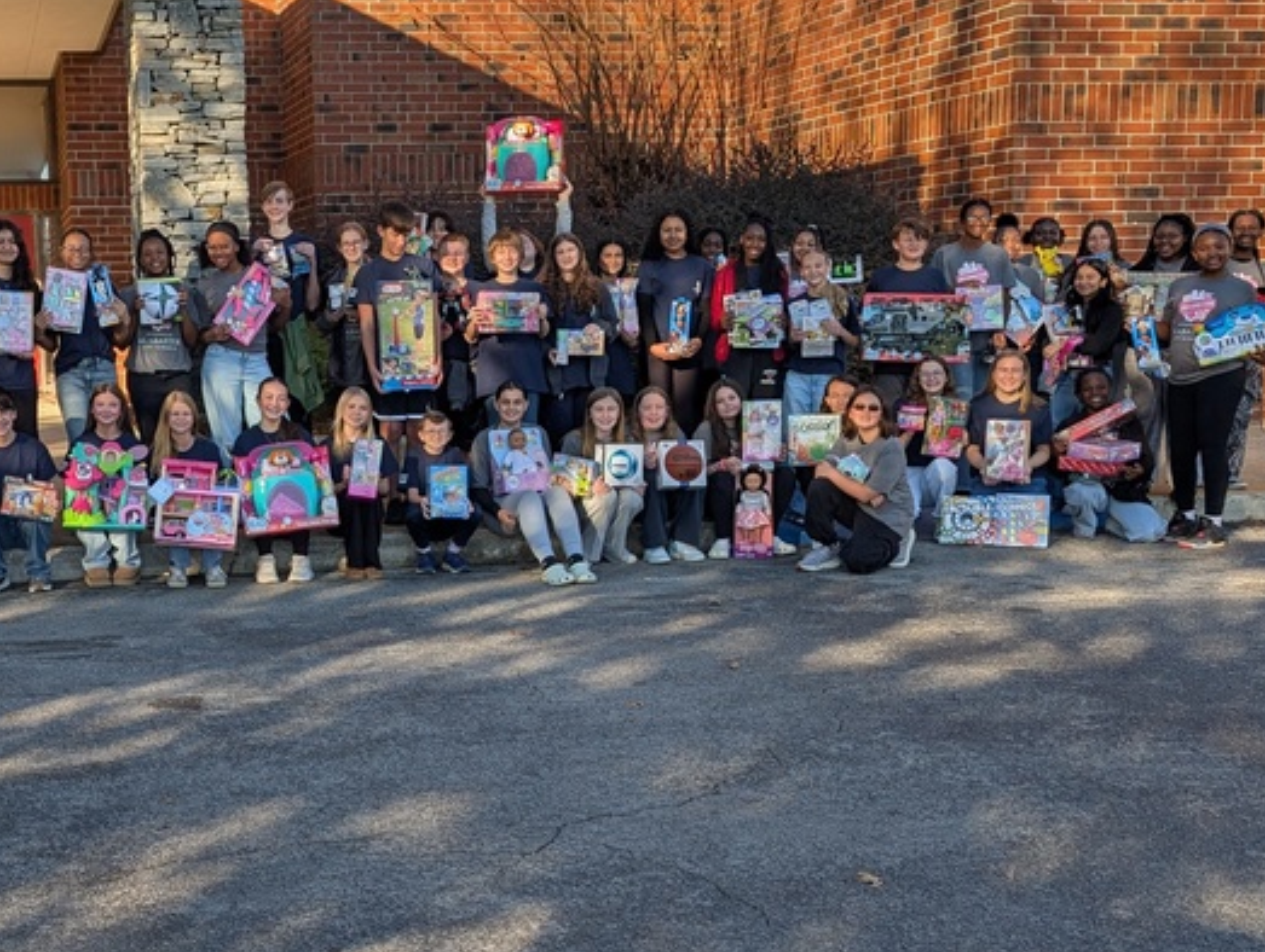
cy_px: 576
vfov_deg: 30.9
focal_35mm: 47
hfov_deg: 39.3
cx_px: 314
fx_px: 1720
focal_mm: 6.9
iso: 22
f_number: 1.68
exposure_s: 1/468
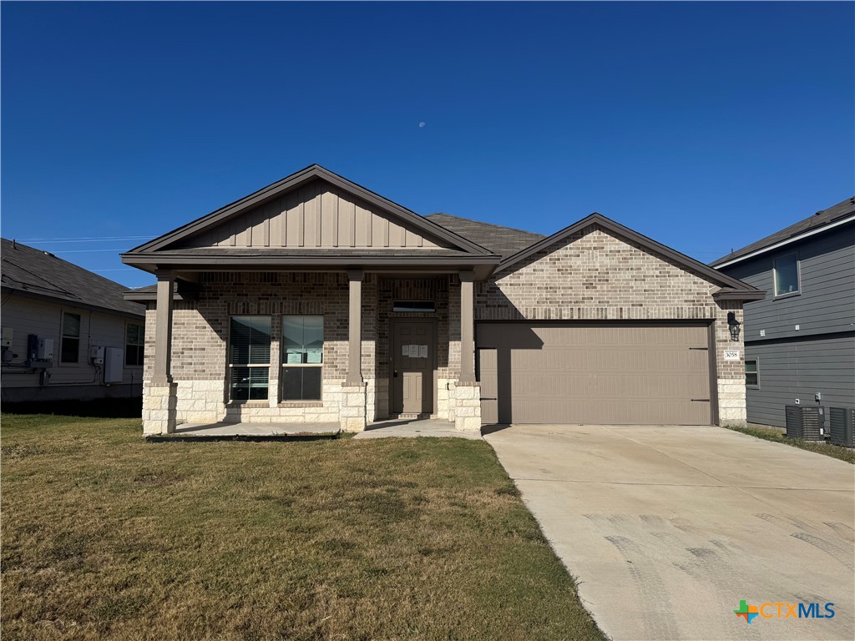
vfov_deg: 56.8
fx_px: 593
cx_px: 428
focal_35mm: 24
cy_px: 320
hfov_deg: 71.6
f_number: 1.78
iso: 80
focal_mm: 6.76
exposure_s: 1/9009
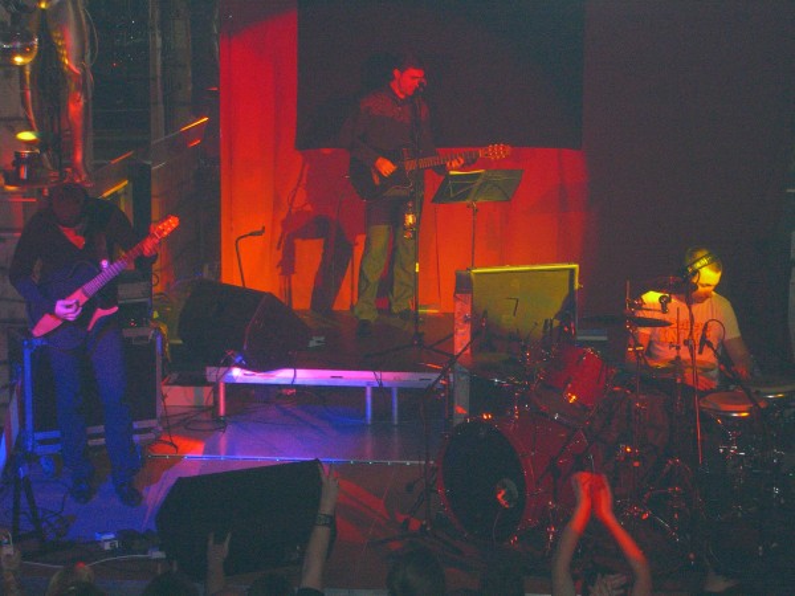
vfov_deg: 15.6
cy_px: 298
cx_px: 398
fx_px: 2182
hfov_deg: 20.7
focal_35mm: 95
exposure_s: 1/60
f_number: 4.8
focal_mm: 19.7
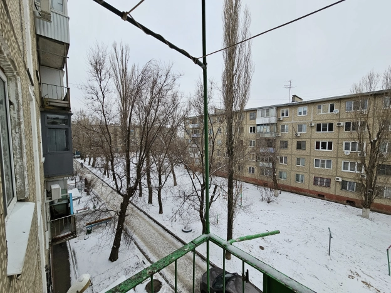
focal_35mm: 13
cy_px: 146
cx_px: 196
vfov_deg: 89.9
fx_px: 147
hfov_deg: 106.2
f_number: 2.2
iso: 125
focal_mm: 2.2
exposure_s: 1/359
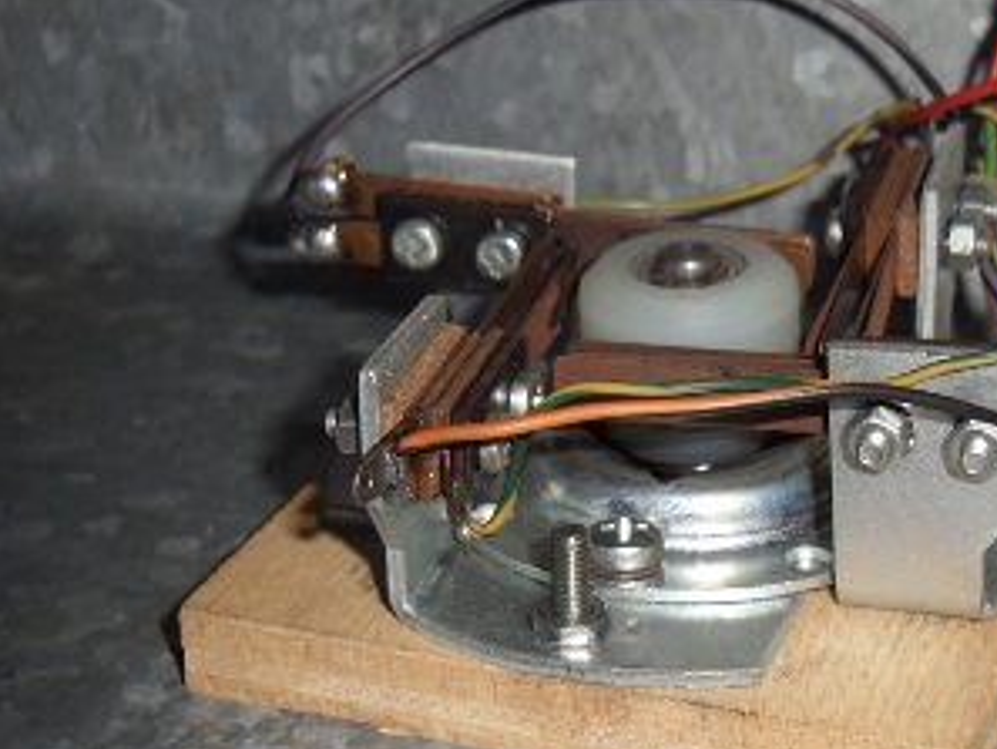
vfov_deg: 16.6
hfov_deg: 21.9
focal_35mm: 89
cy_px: 393
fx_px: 2564
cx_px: 665
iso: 100
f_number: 11.3
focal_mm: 10.6
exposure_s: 1/60
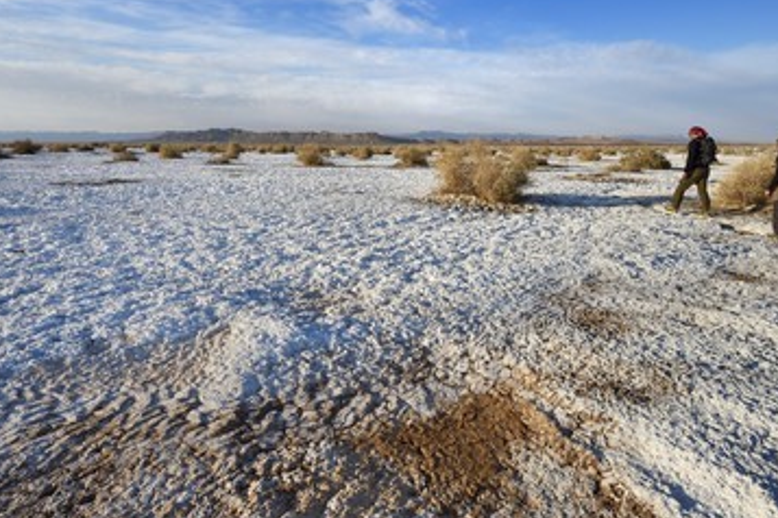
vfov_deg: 61.9
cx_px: 414
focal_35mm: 20
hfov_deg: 83.9
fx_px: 432
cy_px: 239
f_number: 10
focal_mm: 17
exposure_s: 1/400
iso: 200
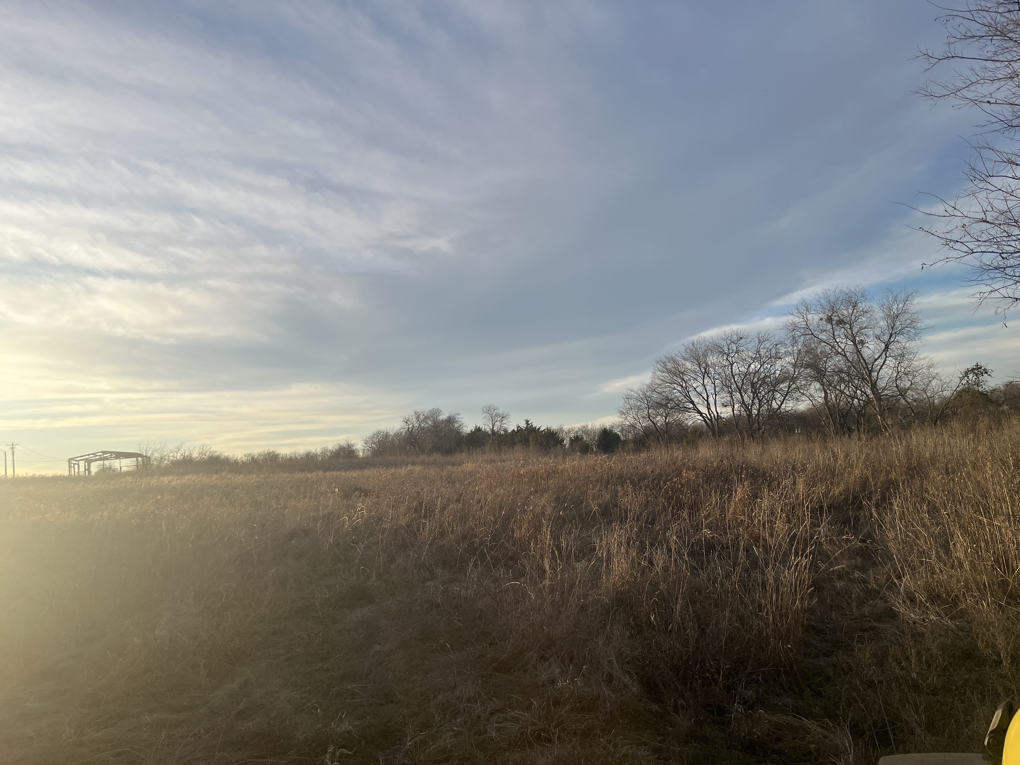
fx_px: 766
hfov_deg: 67.3
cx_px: 510
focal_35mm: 26
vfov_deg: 53.1
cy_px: 382
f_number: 1.6
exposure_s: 1/3215
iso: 50
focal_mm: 5.1
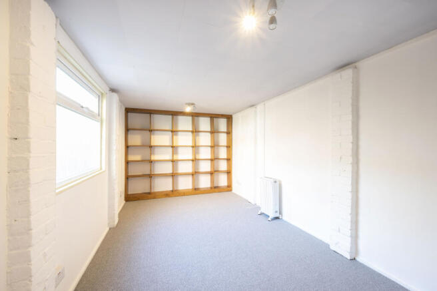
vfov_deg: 81.1
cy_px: 146
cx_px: 218
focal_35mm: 14
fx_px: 170
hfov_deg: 104.3
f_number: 16
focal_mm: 14
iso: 400
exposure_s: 2
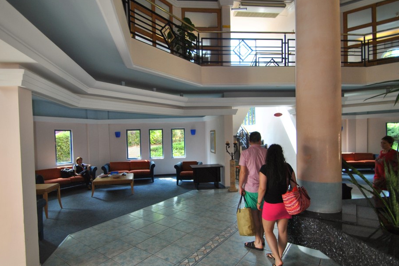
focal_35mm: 19
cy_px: 144
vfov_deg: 64.4
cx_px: 185
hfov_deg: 86.8
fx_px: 210
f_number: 3.5
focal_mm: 10
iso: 200
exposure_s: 1/100
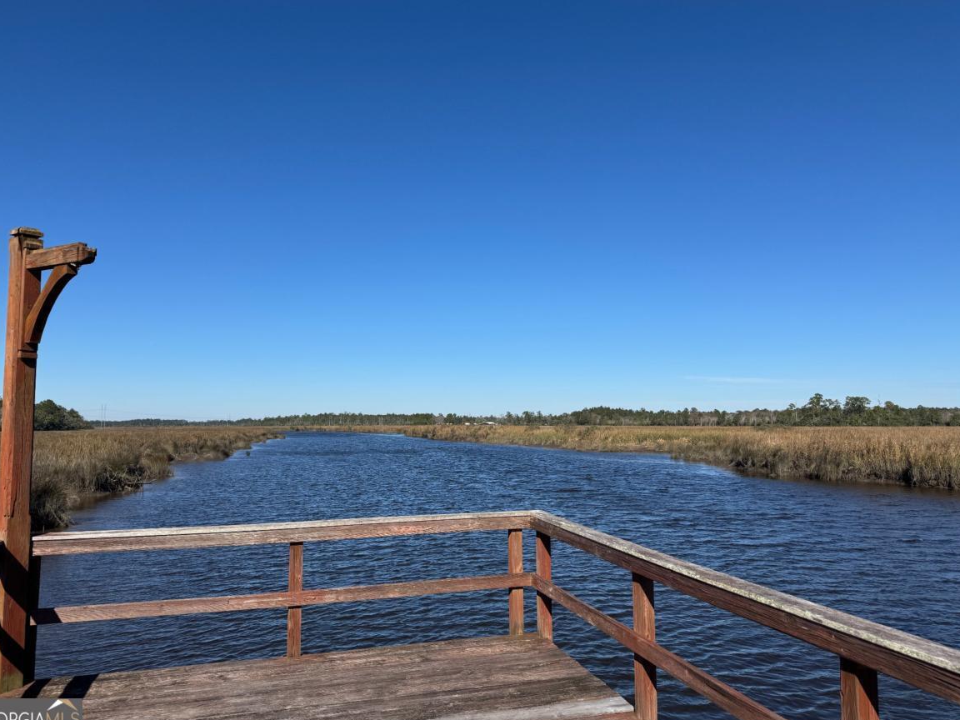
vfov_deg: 54.9
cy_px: 361
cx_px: 470
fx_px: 693
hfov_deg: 69.4
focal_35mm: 25
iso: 80
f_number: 1.78
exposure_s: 1/6410
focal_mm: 6.76
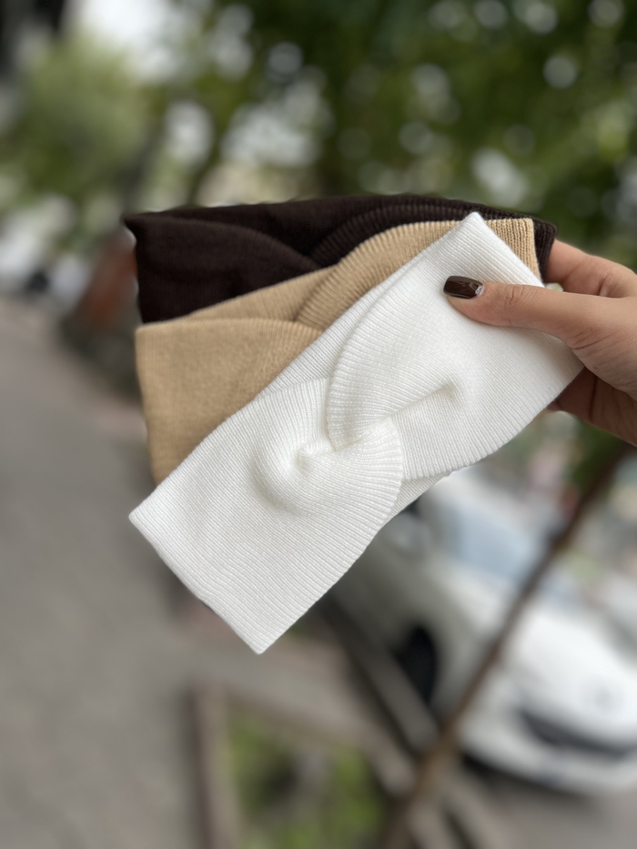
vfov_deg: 67.3
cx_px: 318
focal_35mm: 26
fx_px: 638
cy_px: 424
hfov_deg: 53.1
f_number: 1.6
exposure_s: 1/592
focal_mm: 5.1
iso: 50
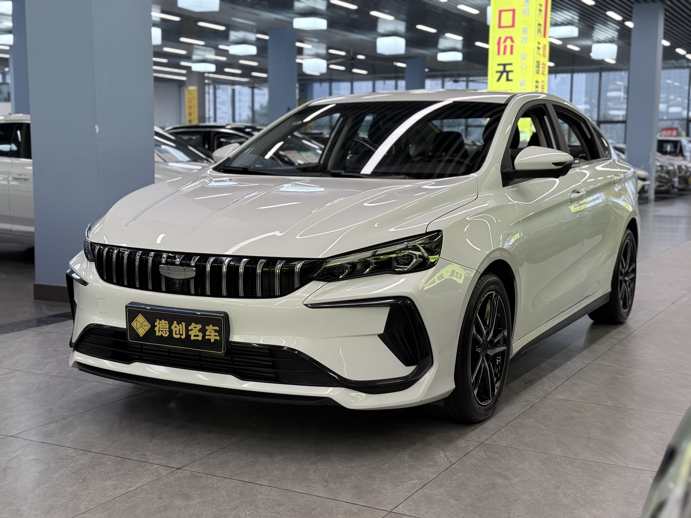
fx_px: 958
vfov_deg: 30.3
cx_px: 346
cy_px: 259
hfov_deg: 39.7
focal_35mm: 48
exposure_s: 1/121
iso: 50
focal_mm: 6.76
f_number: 1.78
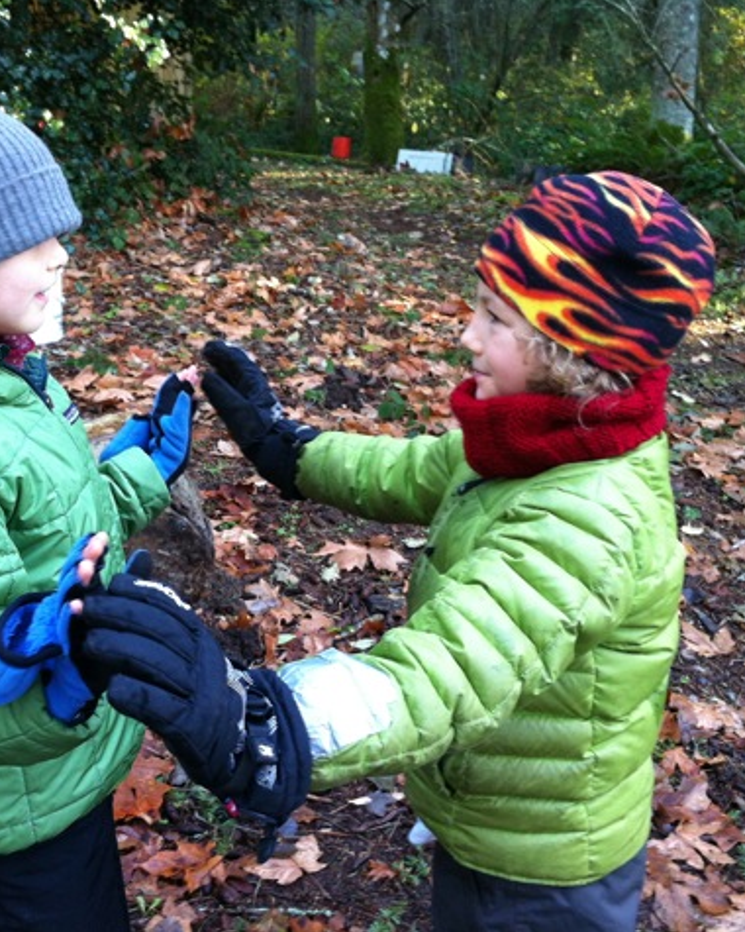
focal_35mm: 46
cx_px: 243
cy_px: 465
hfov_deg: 32.5
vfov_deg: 40.3
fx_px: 1268
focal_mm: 3.85
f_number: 2.8
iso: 80
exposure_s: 1/17
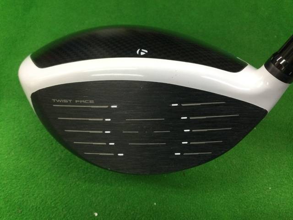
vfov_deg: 45.4
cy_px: 110
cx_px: 146
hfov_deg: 58.4
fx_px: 262
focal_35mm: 31
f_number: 2.4
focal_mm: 3.3
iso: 100
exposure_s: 1/30
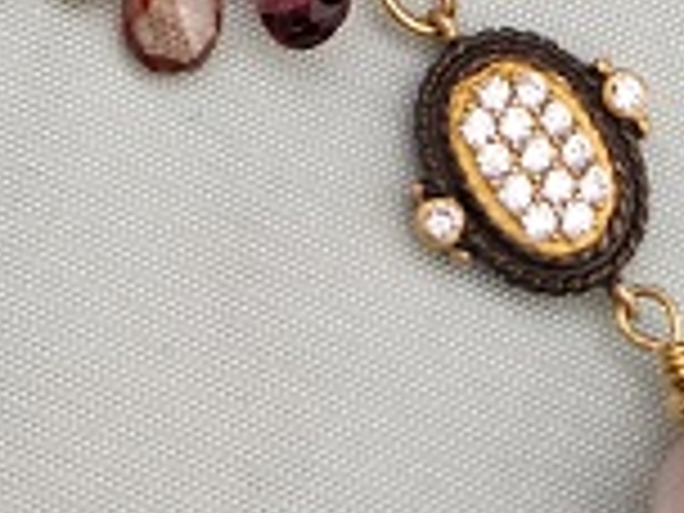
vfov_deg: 10.7
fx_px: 2391
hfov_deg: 16.3
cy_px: -648
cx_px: 306
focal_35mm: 121
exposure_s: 1/100
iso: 160
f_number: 1.8
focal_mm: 5.4
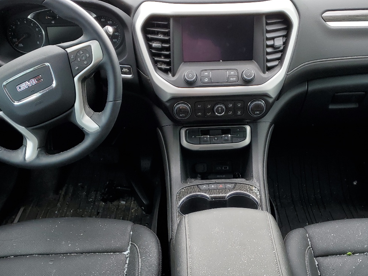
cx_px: 205
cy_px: 190
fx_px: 447
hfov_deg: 44.7
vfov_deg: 34.0
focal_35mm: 42
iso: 50
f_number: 1.5
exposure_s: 1/161
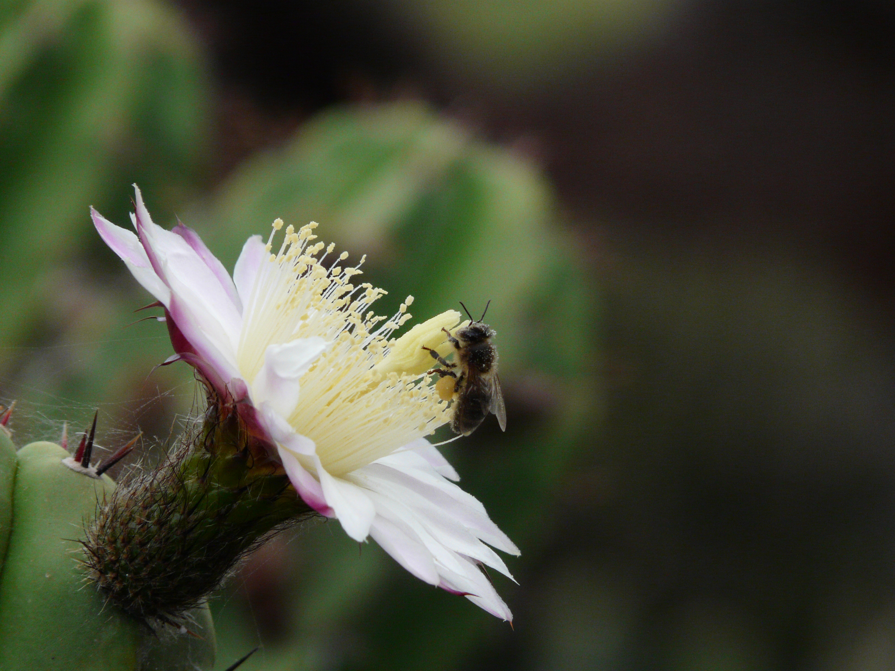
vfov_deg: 3.0
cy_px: 336
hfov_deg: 3.9
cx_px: 448
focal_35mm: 504
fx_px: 13031
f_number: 5.6
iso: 200
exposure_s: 1/500
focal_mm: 82.8
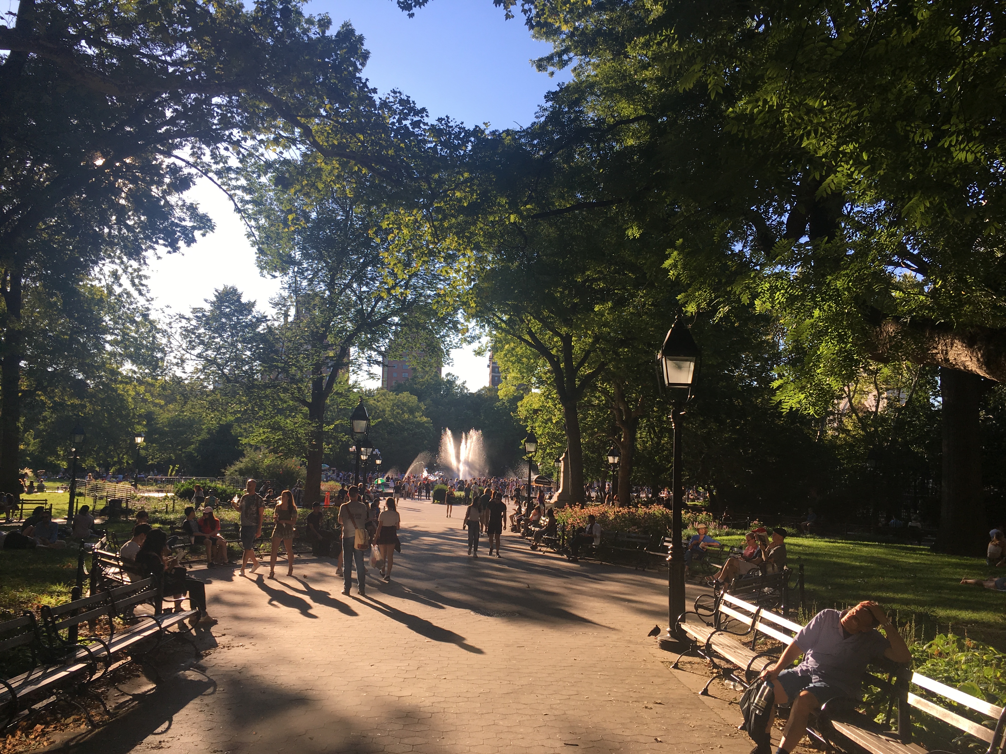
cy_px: 377
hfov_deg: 61.7
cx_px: 503
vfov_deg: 48.2
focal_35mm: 29
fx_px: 843
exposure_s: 1/620
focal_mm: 4.15
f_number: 2.2
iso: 25
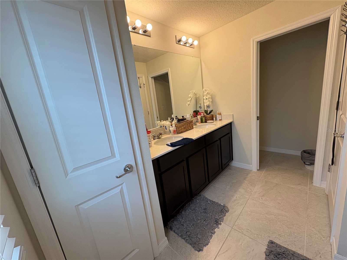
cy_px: 130
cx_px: 174
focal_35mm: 14
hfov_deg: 102.1
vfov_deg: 85.7
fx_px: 140
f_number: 2.2
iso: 100
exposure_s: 1/120
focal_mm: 2.22
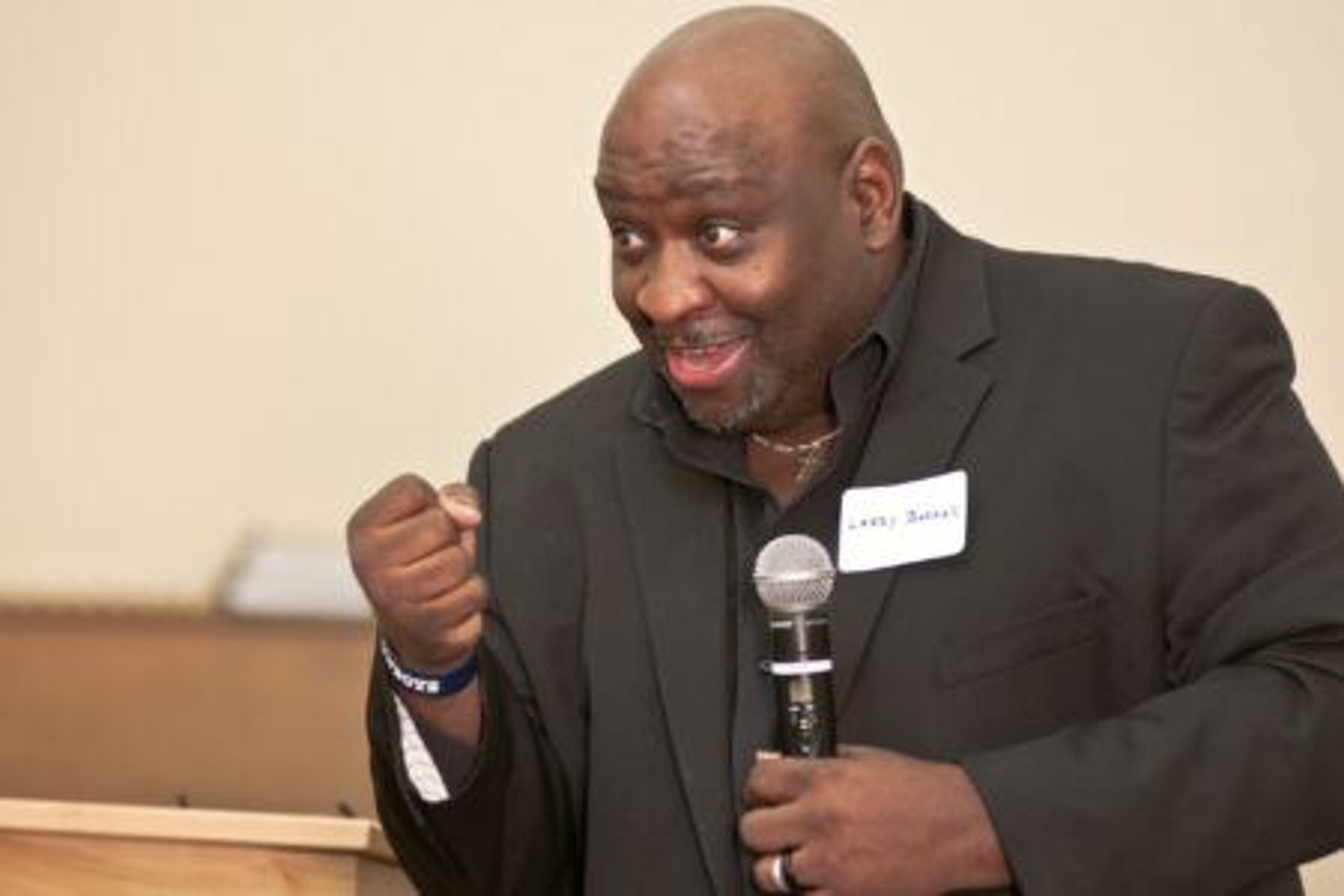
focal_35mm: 255
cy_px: 448
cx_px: 672
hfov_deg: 8.1
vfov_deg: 5.4
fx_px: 9519
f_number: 2.8
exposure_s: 1/60
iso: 320
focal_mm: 170
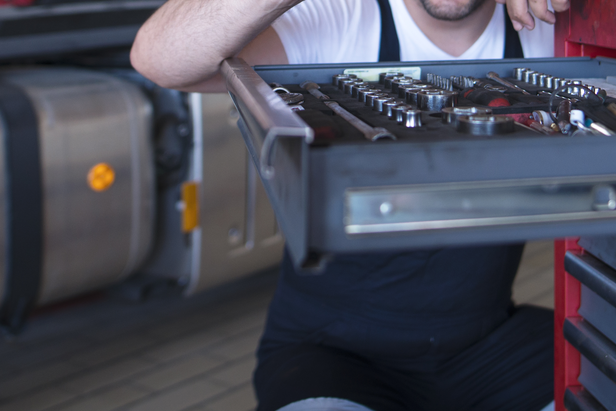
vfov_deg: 25.2
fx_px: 839
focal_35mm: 49
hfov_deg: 40.0
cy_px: -62
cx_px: 396
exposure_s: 1/125
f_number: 2
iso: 250
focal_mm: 20
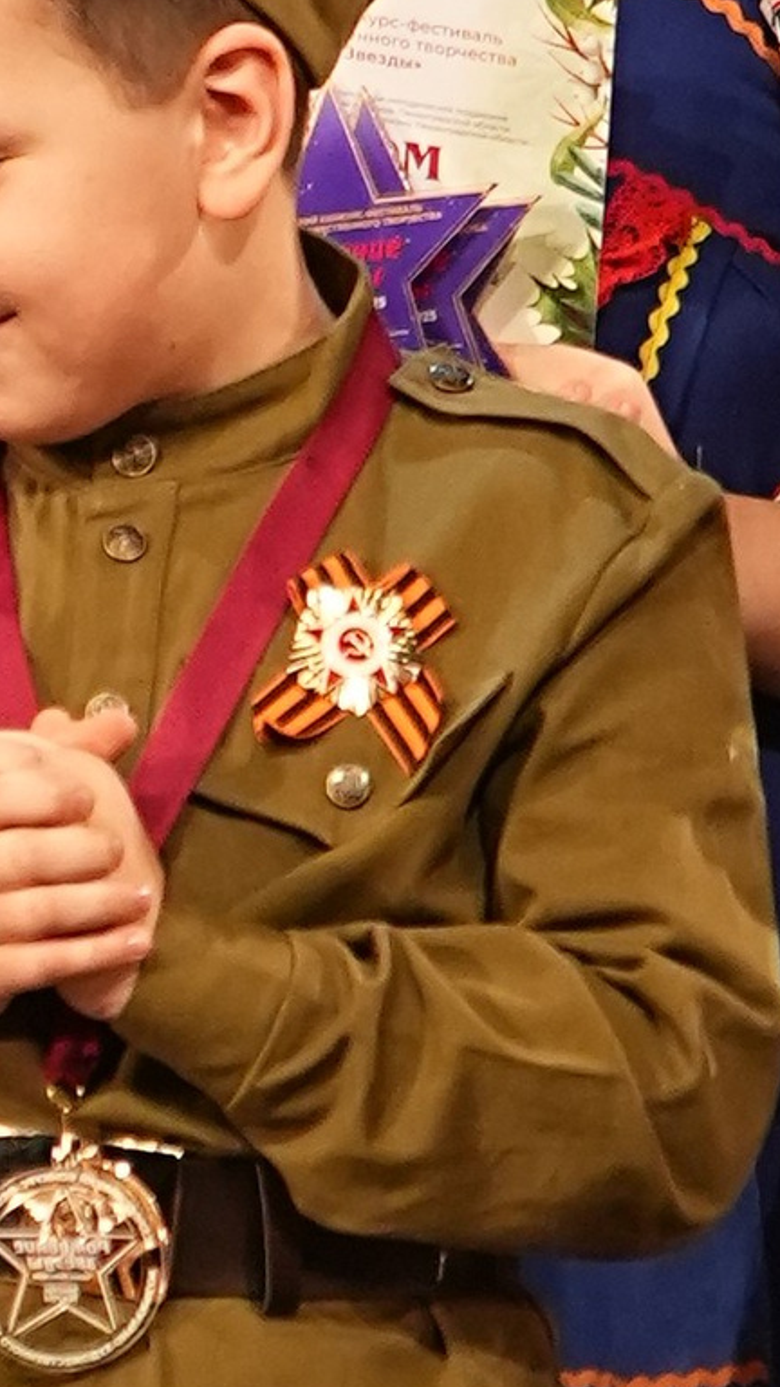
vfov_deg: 1.4
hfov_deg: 0.8
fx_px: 57764
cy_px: 517
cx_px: -441
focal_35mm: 1571
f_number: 2.8
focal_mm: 200
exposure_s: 1/320
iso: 1600
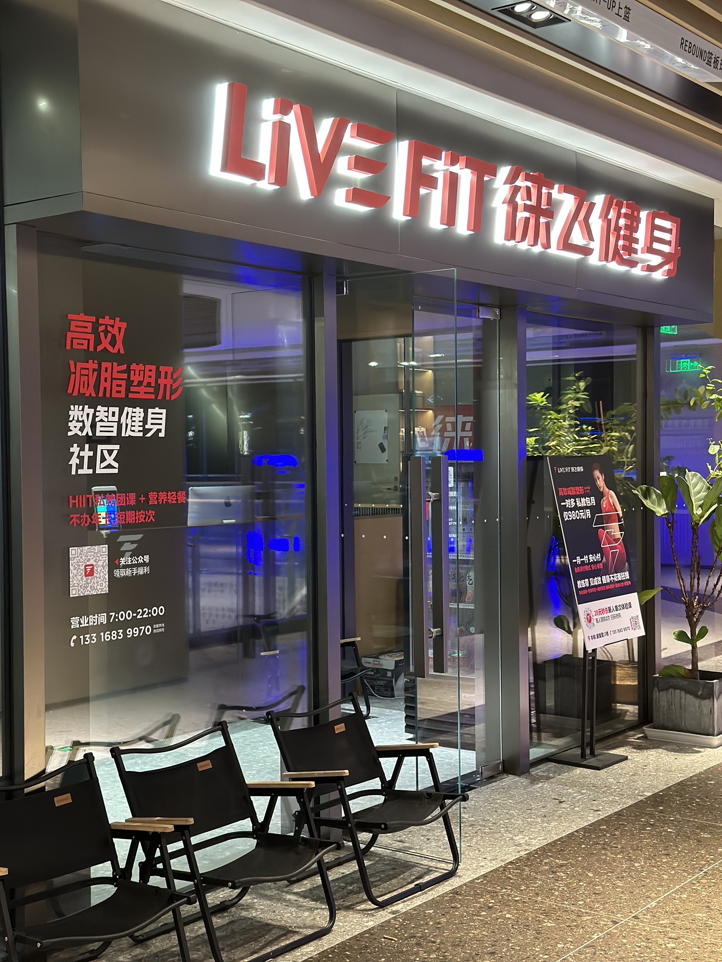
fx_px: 1335
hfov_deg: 30.3
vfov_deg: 39.7
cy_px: 481
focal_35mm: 48
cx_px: 361
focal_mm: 6.86
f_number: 1.78
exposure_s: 1/33
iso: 400
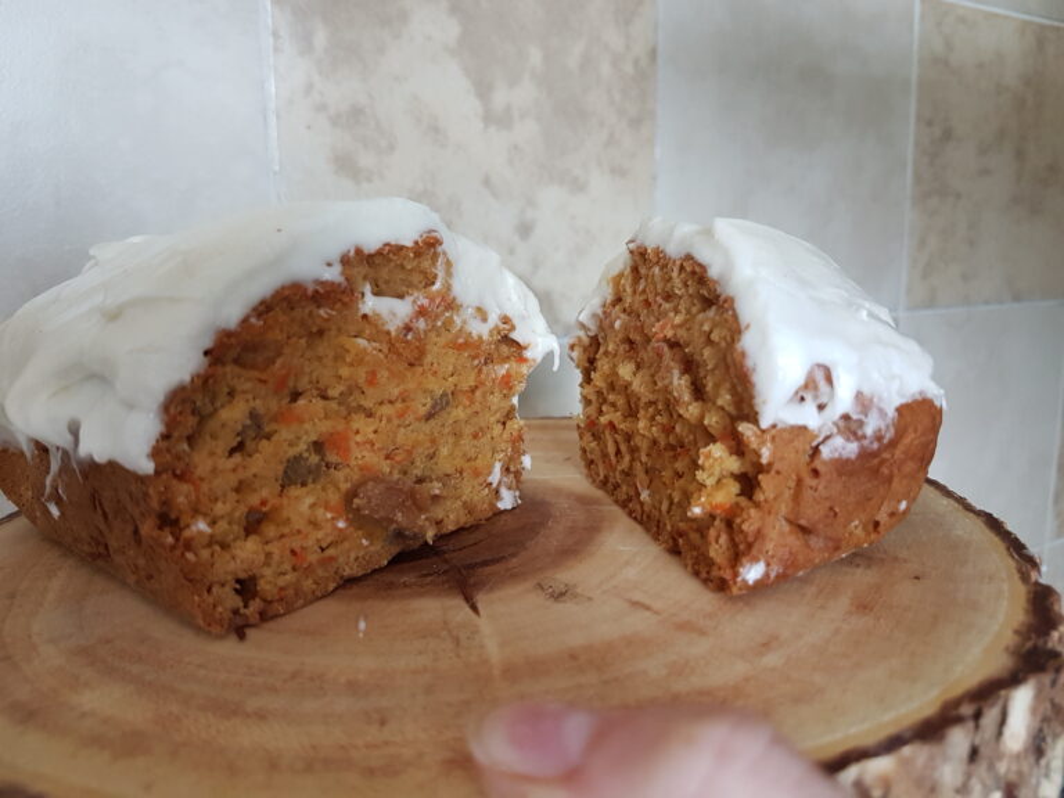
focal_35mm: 26
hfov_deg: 67.3
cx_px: 532
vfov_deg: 53.1
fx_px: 799
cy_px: 399
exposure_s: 1/60
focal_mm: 4.2
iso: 125
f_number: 1.7
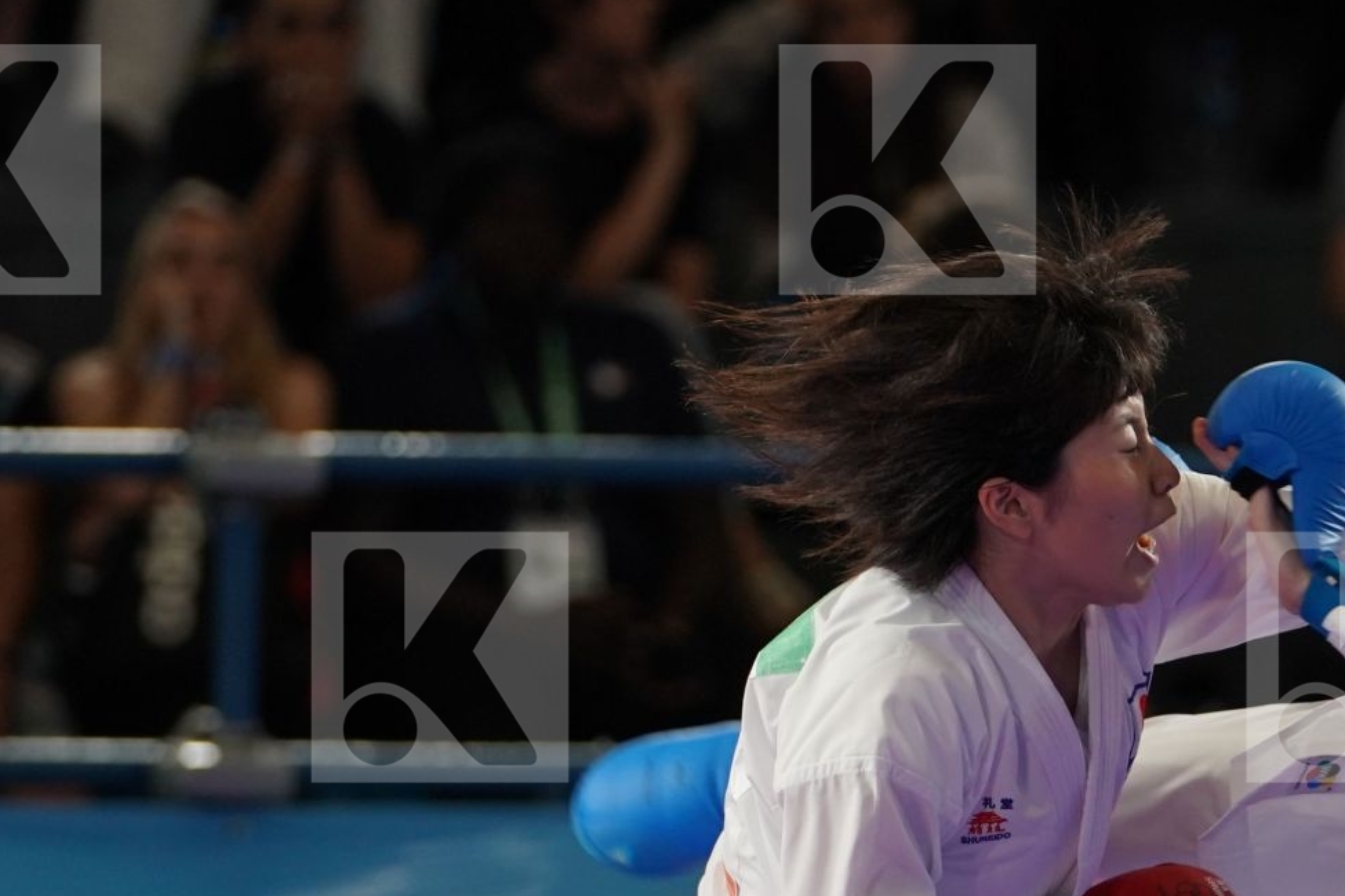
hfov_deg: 4.5
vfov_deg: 3.0
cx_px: 908
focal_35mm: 456
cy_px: 658
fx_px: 17035
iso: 1000
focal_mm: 165
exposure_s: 1/1000
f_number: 2.8
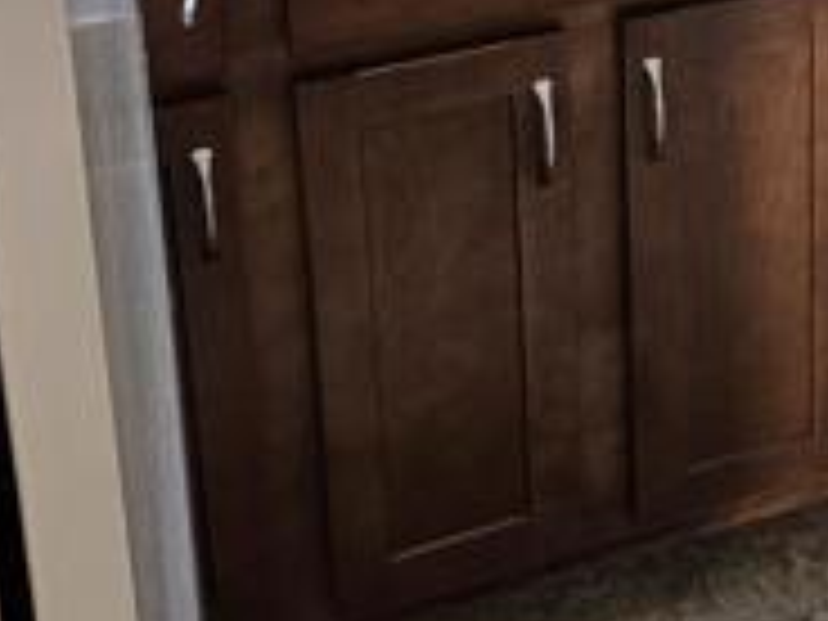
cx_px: 760
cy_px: -266
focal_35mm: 80
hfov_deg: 23.7
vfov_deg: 17.0
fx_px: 1914
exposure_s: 1/120
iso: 250
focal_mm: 5.4
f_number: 1.8
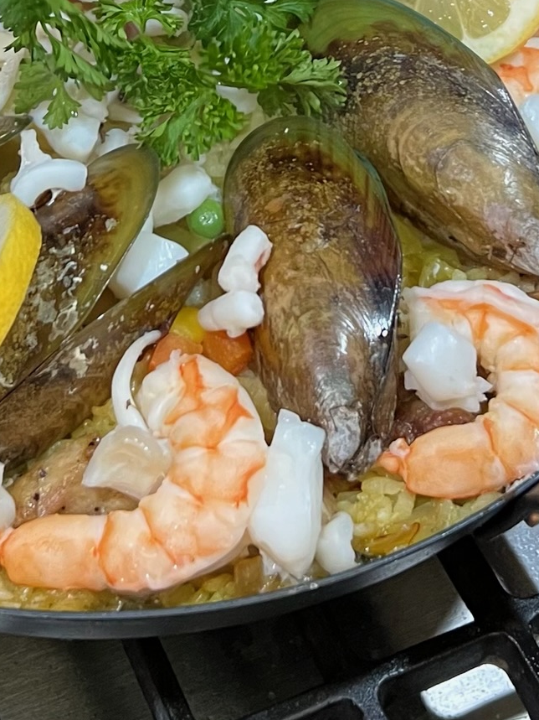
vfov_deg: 27.9
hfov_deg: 23.4
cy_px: -110
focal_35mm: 62
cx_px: 136
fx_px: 1288
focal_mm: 5.7
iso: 250
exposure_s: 1/60
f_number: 1.5
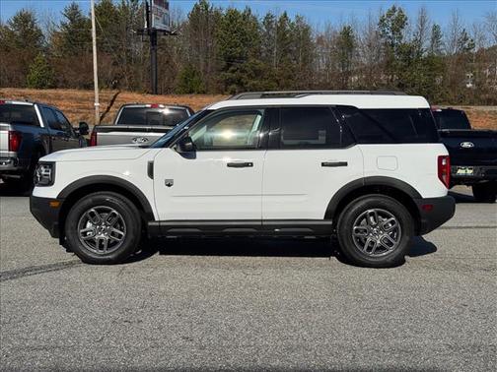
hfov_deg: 39.7
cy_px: 186
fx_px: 689
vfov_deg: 30.3
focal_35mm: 48
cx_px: 248
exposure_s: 1/12500
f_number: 1.78
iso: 64
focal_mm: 6.76
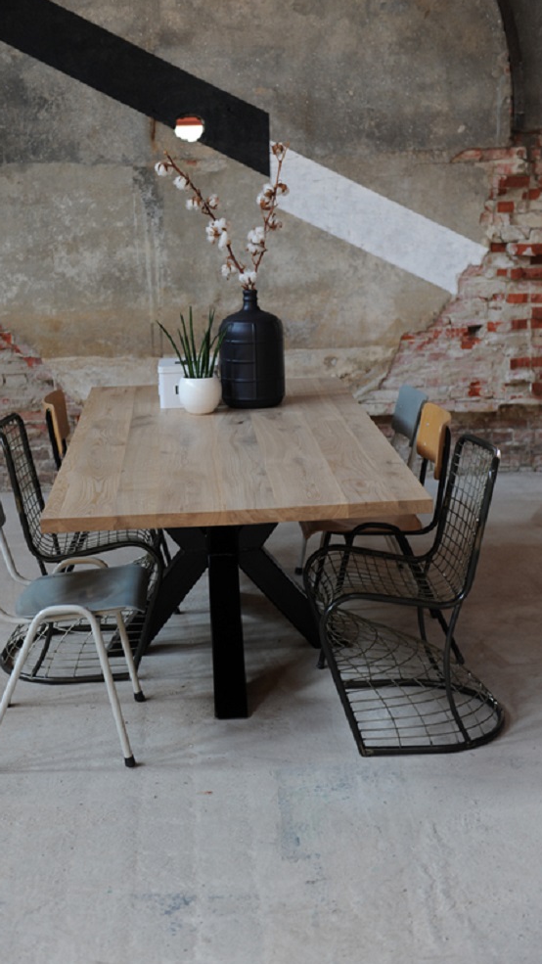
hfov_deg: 23.5
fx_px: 1303
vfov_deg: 40.6
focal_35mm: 51
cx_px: 239
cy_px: 480
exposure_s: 1/40
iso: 400
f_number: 3.5
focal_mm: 48
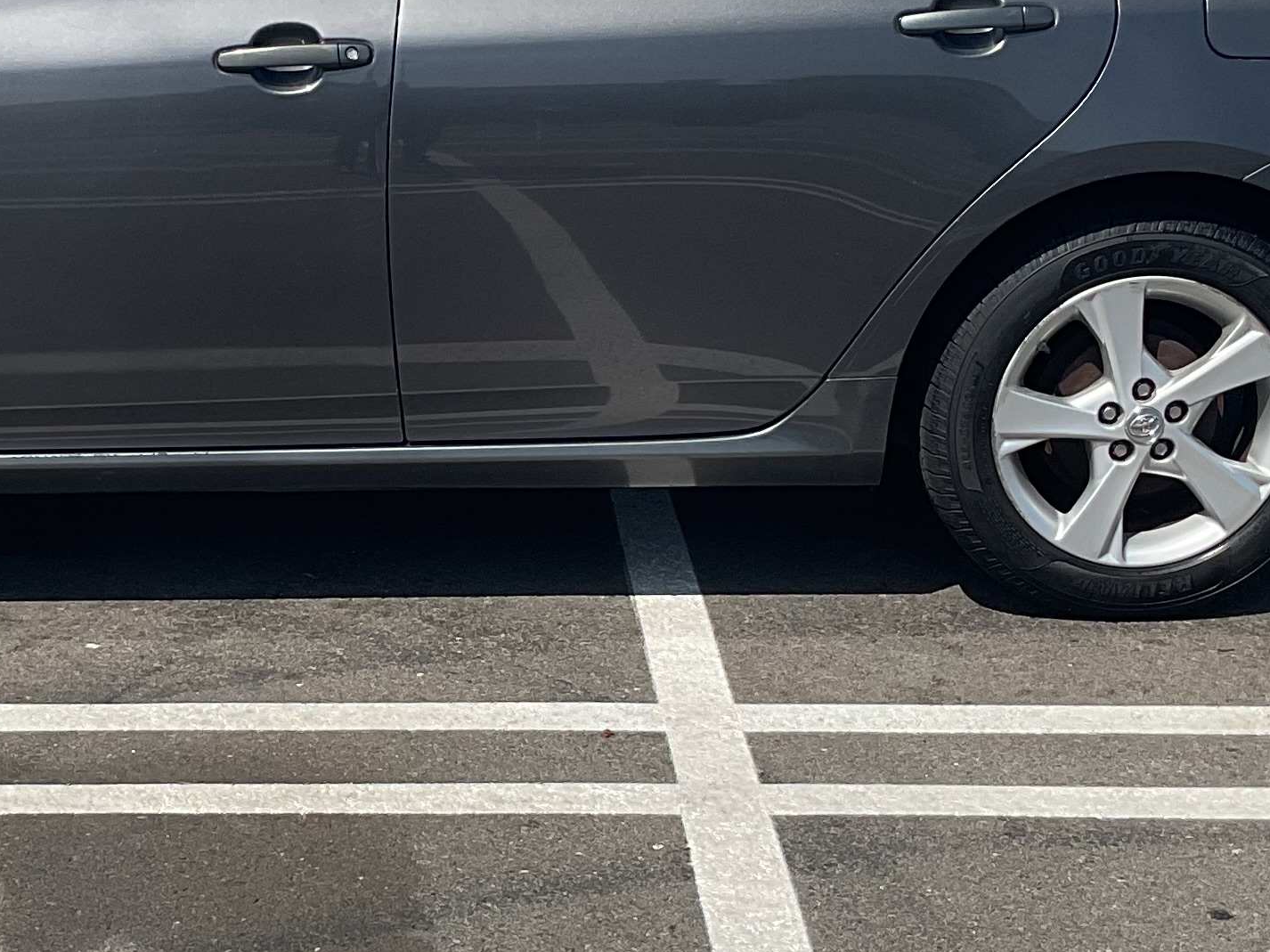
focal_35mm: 82
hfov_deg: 23.7
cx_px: 388
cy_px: 515
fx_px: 3008
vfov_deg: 18.0
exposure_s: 1/2427
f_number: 1.8
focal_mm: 3
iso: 16
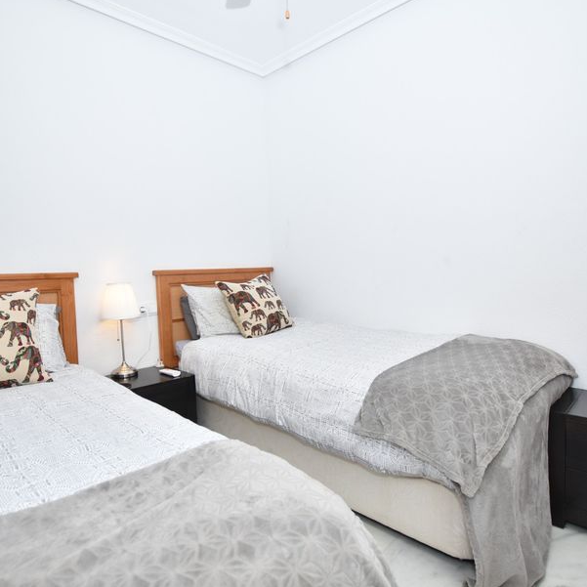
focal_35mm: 20
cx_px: 274
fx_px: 384
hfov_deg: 74.7
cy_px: 285
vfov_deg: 74.8
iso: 200
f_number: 3.5
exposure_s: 1/200
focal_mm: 10
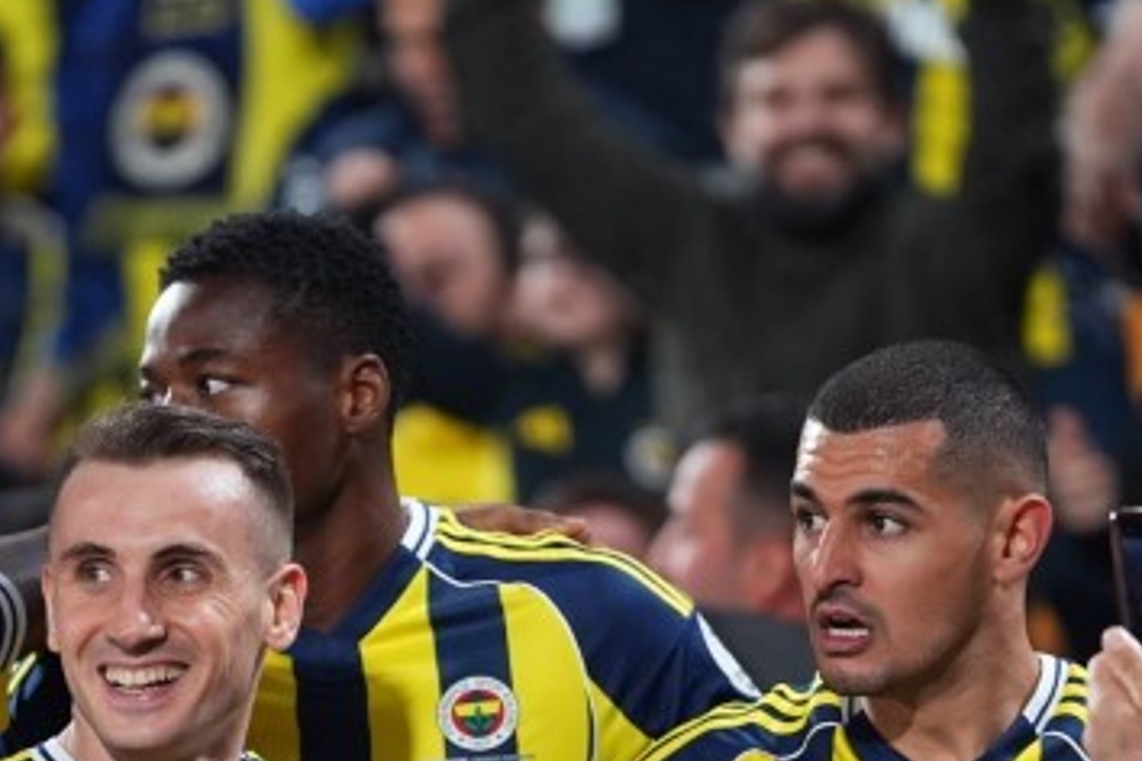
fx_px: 18651
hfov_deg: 3.5
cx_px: 352
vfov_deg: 2.3
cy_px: 969
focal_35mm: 588
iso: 2000
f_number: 2.8
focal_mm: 200
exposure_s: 1/1250
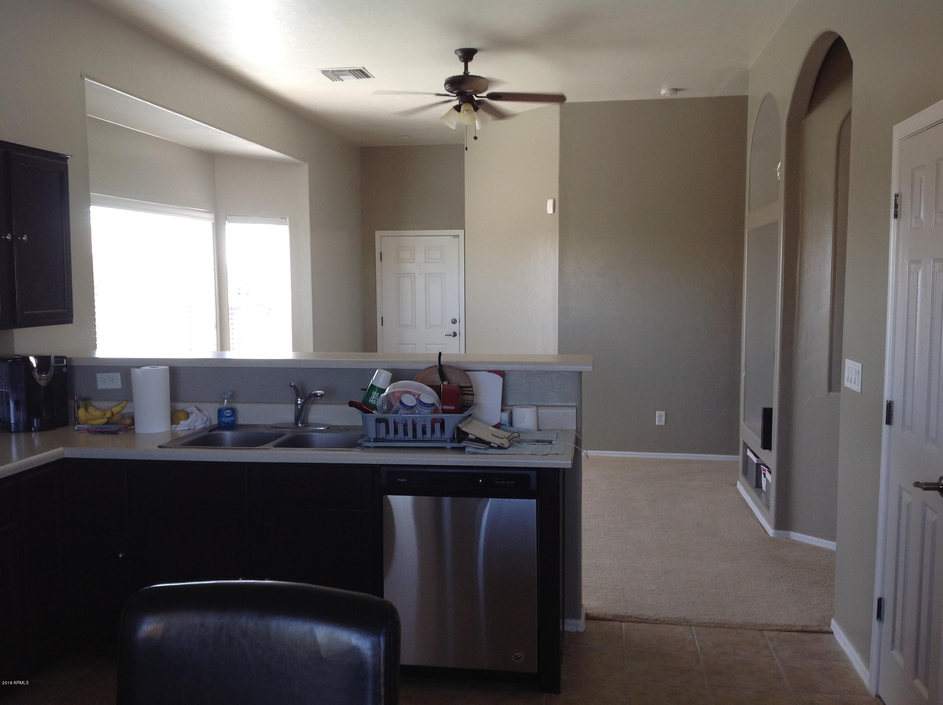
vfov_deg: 40.6
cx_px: 472
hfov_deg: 52.7
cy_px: 352
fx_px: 952
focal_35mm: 35
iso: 64
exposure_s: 1/60
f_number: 2.4
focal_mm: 4.28
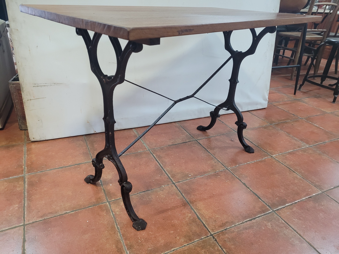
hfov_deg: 67.3
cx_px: 170
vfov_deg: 53.1
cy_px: 127
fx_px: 255
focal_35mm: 26
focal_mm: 5.4
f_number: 1.8
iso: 320
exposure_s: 1/50
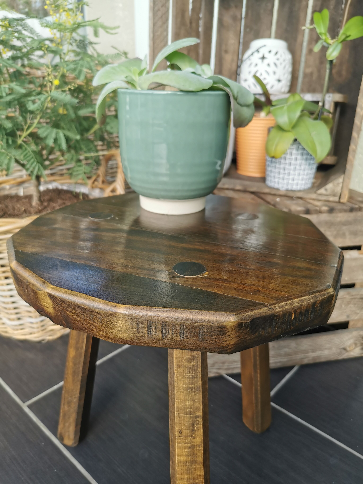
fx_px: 378
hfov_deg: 51.4
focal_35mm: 27
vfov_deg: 65.3
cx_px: 182
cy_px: 242
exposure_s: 1/222
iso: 50
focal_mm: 5.58
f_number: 1.8
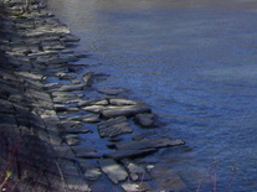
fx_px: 772
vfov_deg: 13.7
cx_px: 278
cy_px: -62
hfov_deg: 18.3
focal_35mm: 104
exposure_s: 1/500
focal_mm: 6
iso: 80
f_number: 4.8
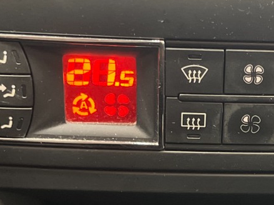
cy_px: 132
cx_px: 243
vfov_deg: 15.5
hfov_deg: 20.3
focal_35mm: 95
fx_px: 752
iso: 500
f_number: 1.6
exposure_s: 1/25
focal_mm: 5.1
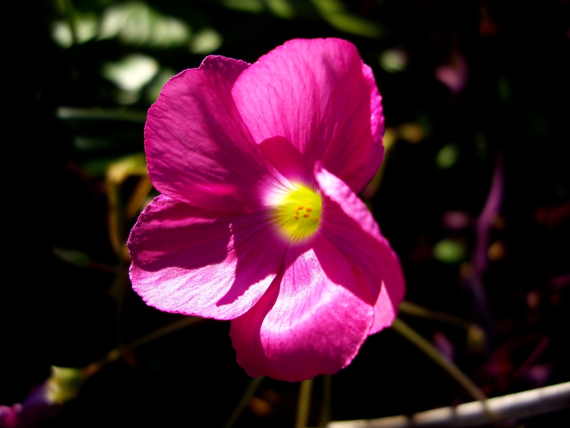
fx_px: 626
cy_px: 214
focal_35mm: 38
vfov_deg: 37.7
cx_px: 285
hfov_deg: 49.0
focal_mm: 7.9
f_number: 2.8
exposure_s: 1/640
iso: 64
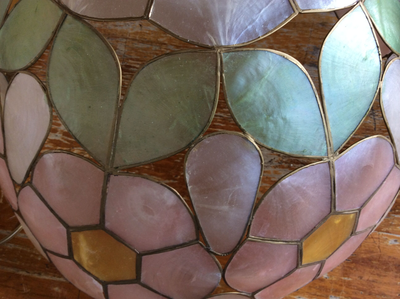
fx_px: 369
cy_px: 150
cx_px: 200
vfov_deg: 44.1
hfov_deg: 56.9
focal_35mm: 32
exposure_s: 1/33
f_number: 2.4
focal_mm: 3.3
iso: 40
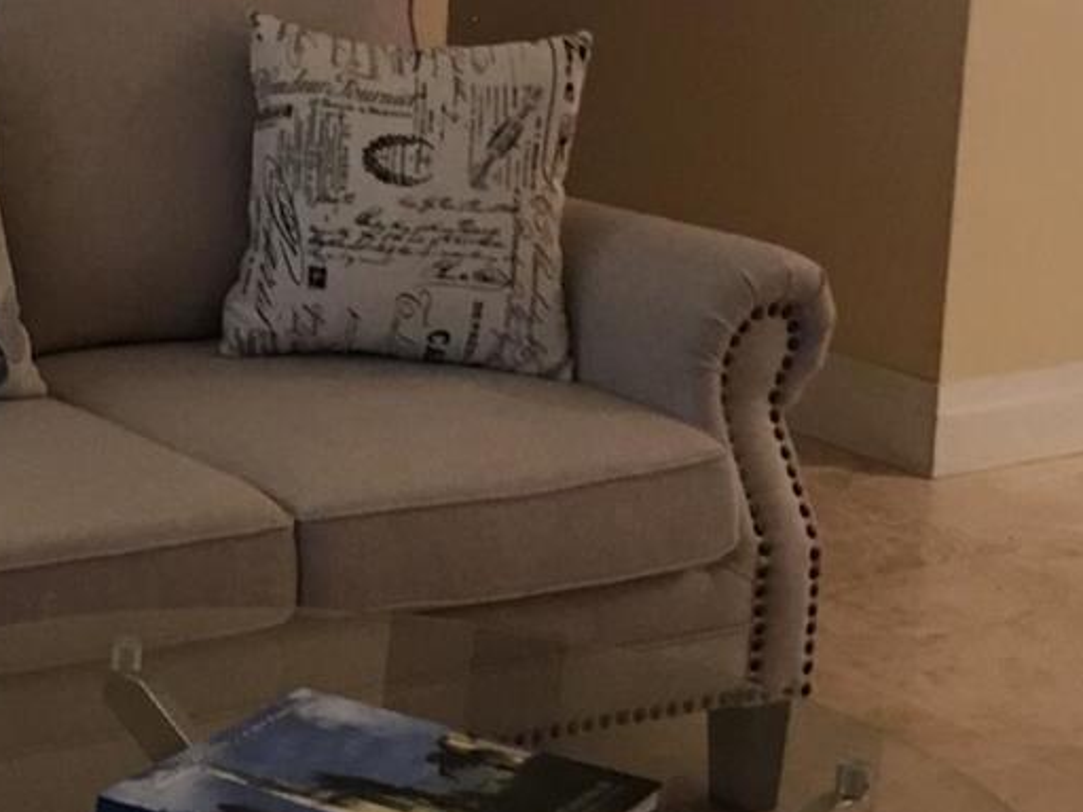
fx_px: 3629
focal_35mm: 116
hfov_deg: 16.7
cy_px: 167
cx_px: 40
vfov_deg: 12.7
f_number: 2.2
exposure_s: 1/10
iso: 100
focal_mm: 4.15
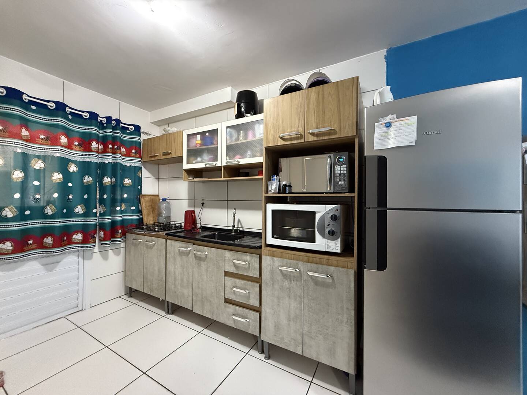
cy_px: 198
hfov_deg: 102.1
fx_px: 213
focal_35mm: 14
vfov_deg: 85.7
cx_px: 264
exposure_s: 1/60
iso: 800
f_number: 2.2
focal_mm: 2.22
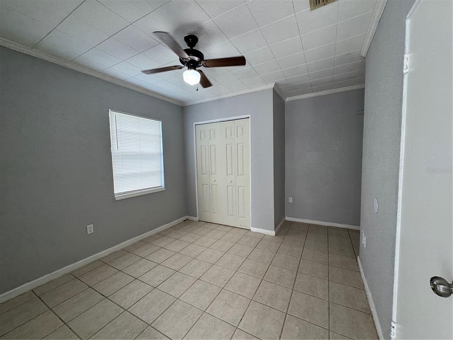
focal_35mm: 14
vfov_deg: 85.7
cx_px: 226
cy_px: 170
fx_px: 183
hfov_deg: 102.1
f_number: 2.2
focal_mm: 2.22
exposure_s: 1/120
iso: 125
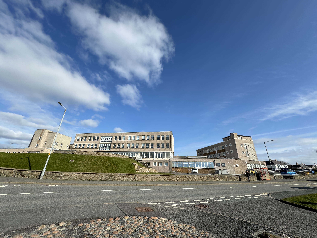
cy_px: 119
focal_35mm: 14
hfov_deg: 102.1
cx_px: 158
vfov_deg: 85.7
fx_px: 128
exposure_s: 1/2208
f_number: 2.2
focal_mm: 2.22
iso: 50
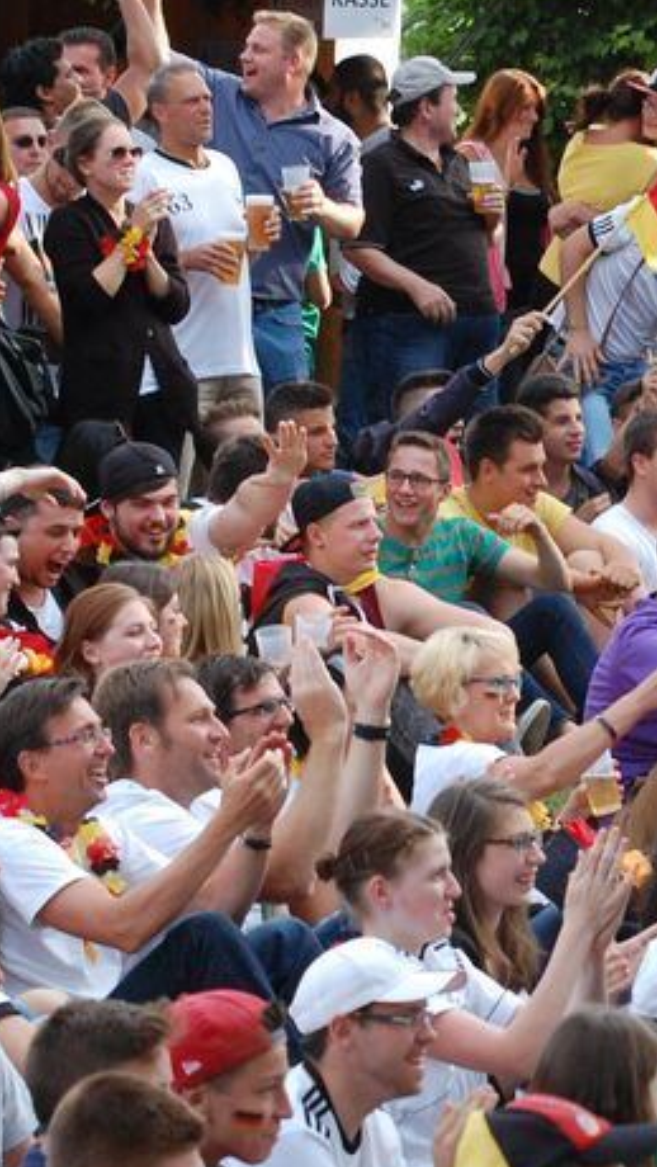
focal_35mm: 239
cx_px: 1012
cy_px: 577
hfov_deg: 5.0
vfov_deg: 9.0
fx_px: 7397
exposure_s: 1/500
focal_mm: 70
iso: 800
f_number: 5.6
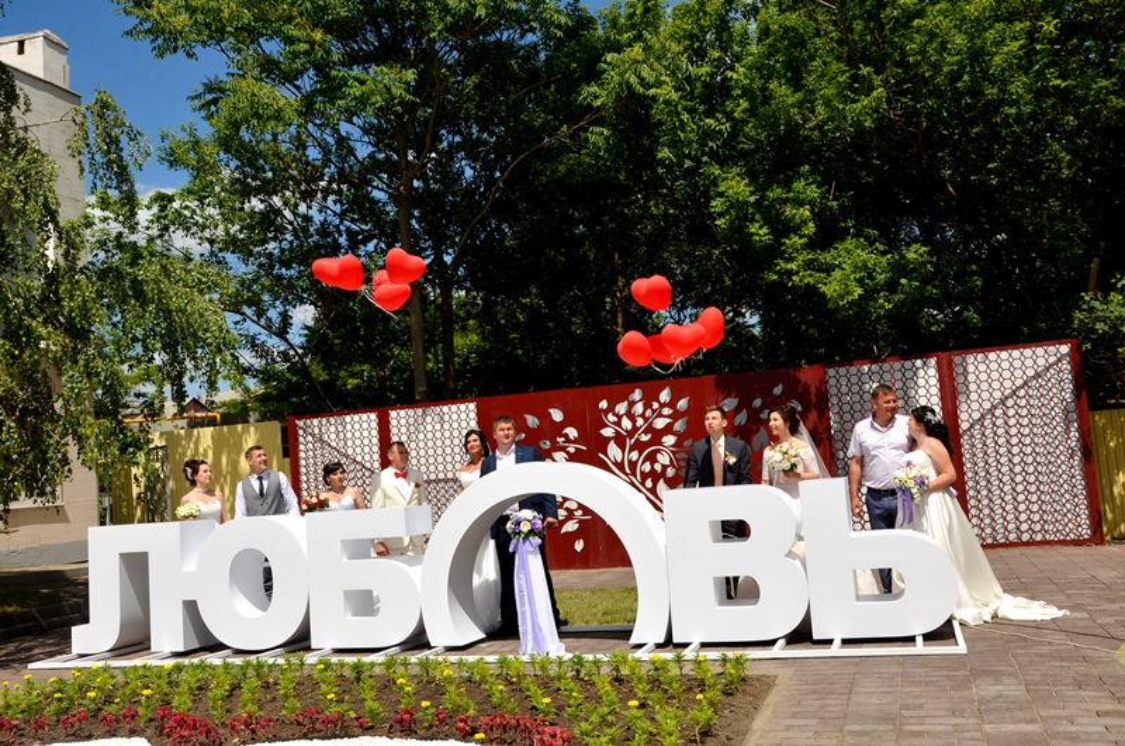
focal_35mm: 36
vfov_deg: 36.7
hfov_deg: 53.2
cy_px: 373
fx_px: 1123
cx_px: 562
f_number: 11
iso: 100
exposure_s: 1/250
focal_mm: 24
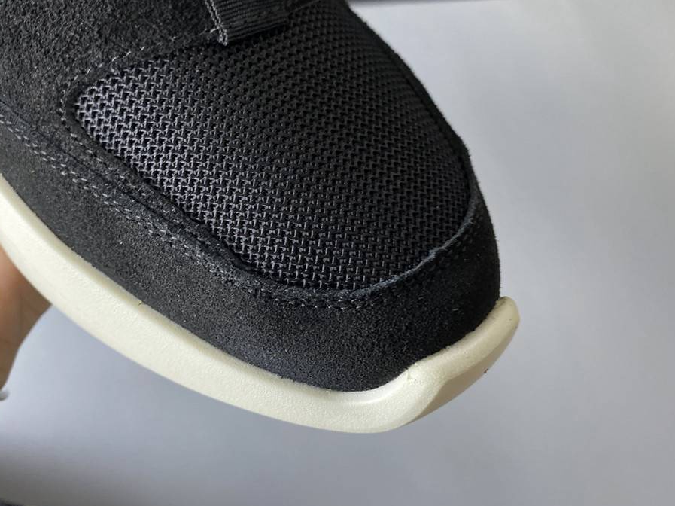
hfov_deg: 61.6
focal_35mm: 29
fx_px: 565
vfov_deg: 48.2
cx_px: 310
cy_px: 245
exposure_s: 1/50
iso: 160
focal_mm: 4.25
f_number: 1.8
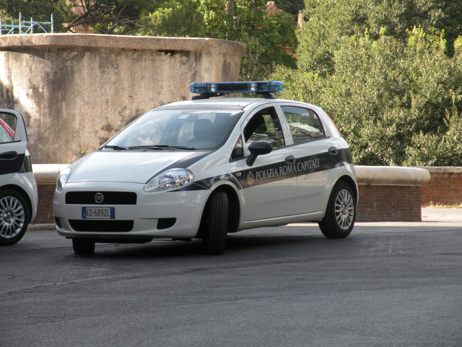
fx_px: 2269
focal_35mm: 170
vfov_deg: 8.7
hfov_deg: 11.6
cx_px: 231
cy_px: 174
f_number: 4.5
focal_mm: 30.1
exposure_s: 1/136
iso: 64
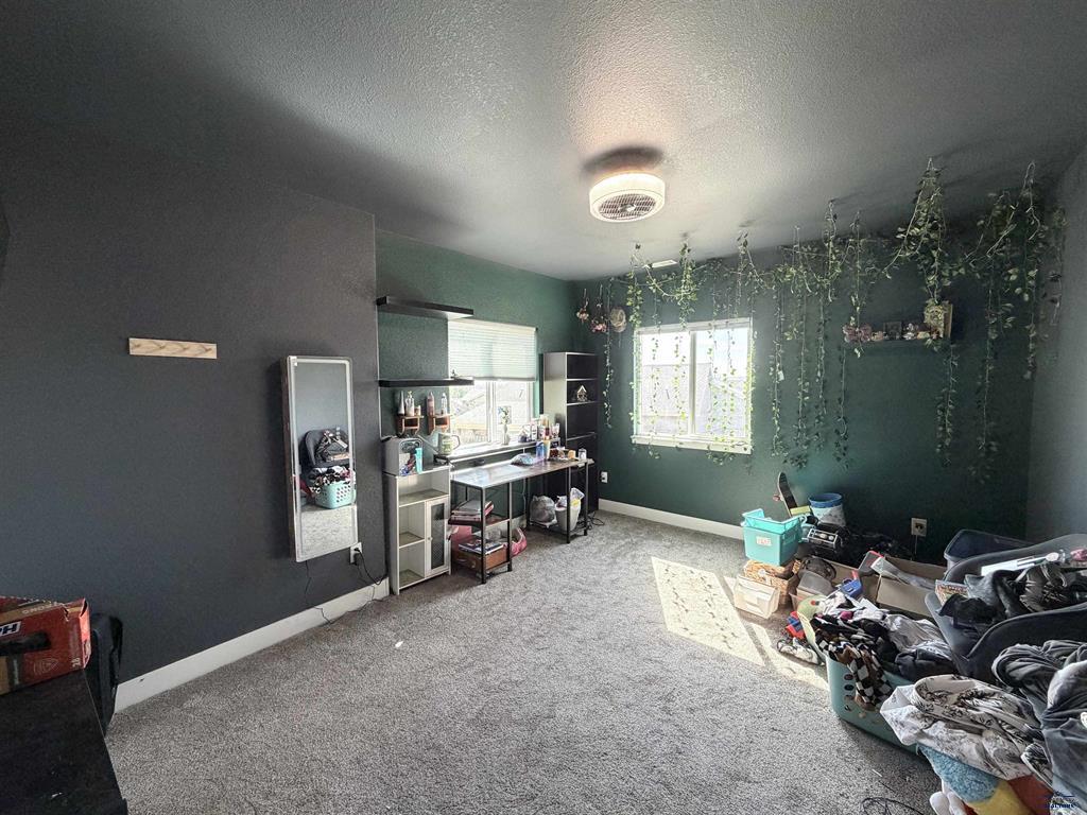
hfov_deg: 102.1
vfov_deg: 85.7
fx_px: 440
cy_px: 408
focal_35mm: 14
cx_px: 544
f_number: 2.2
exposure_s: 1/121
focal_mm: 2.22
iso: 320
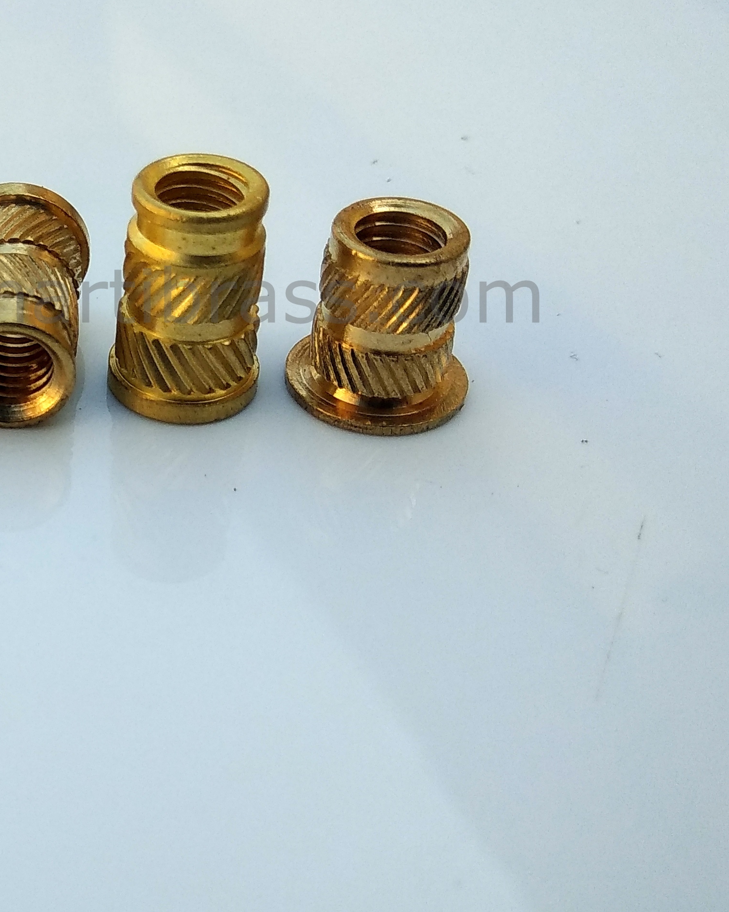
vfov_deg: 41.0
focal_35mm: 45
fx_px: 1214
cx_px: 21
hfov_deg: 31.2
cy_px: 526
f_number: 2
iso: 100
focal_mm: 3.57
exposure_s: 1/609
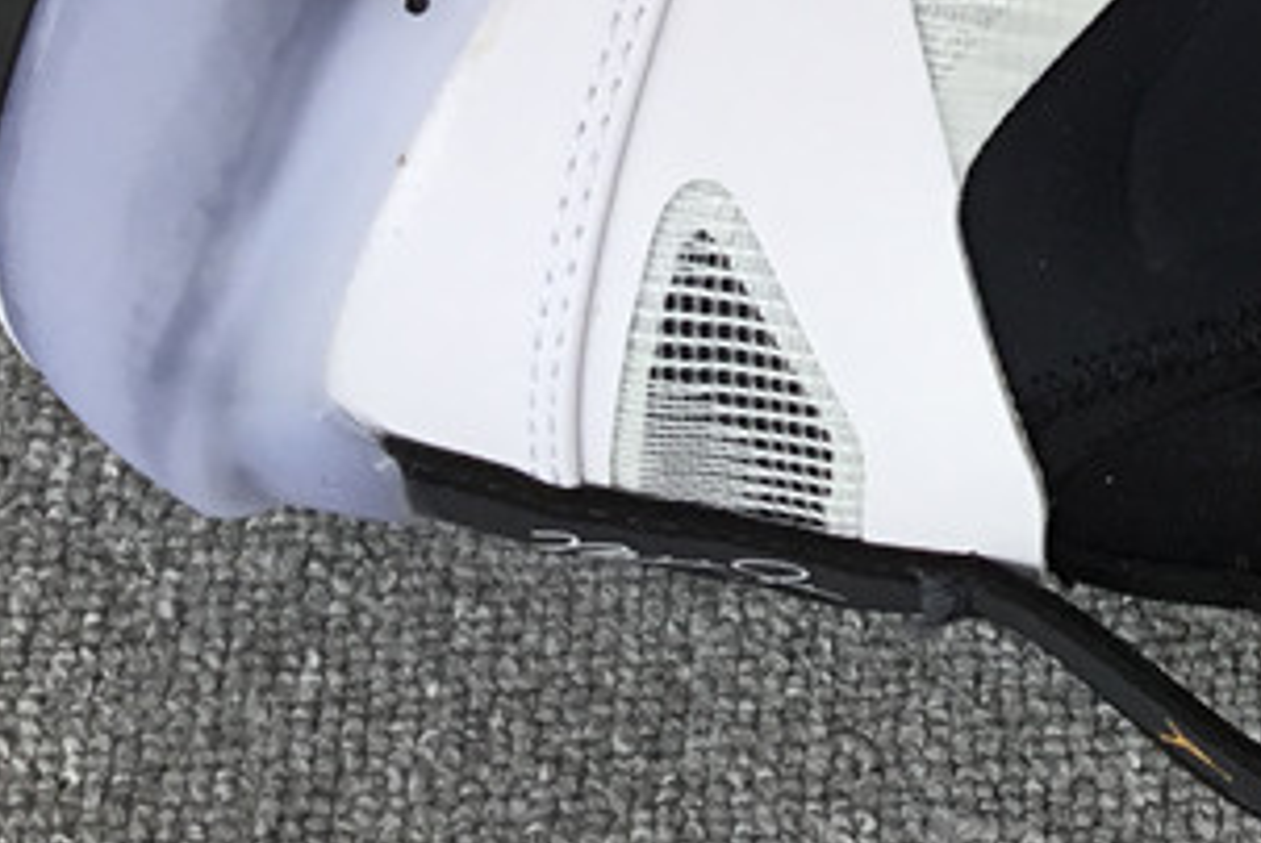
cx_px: 1566
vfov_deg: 13.4
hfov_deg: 19.8
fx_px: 3366
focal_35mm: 96
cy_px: -440
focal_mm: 3.3
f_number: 2.4
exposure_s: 1/251
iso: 25
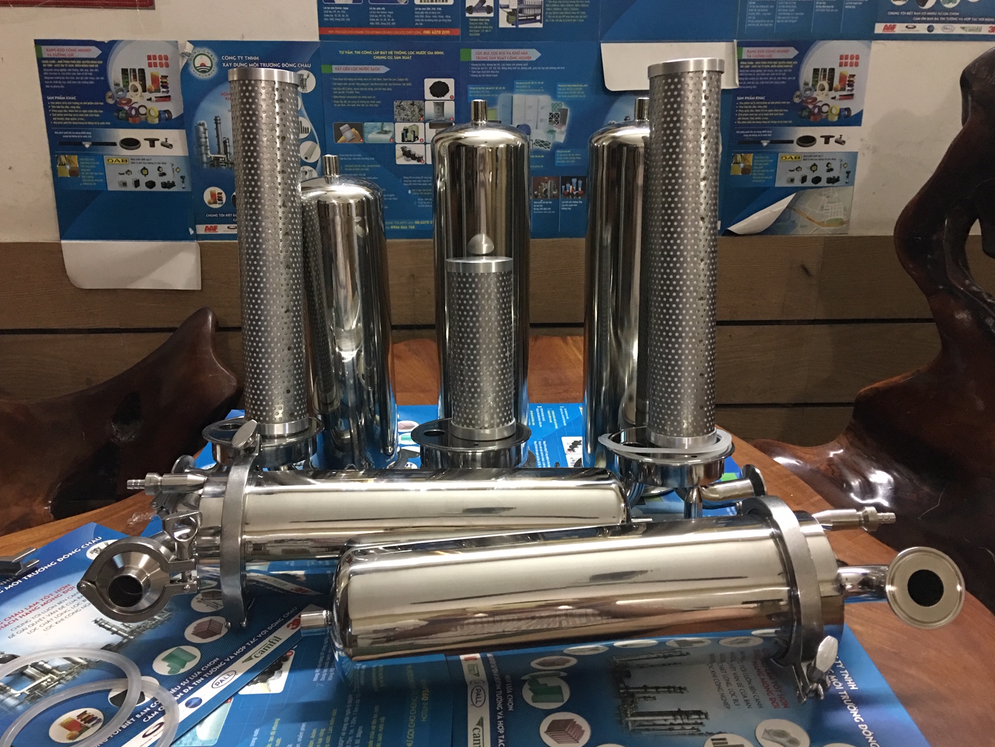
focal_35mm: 30
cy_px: 364
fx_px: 862
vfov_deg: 46.8
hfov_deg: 60.0
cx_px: 485
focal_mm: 4.15
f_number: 2.2
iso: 125
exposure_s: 1/8
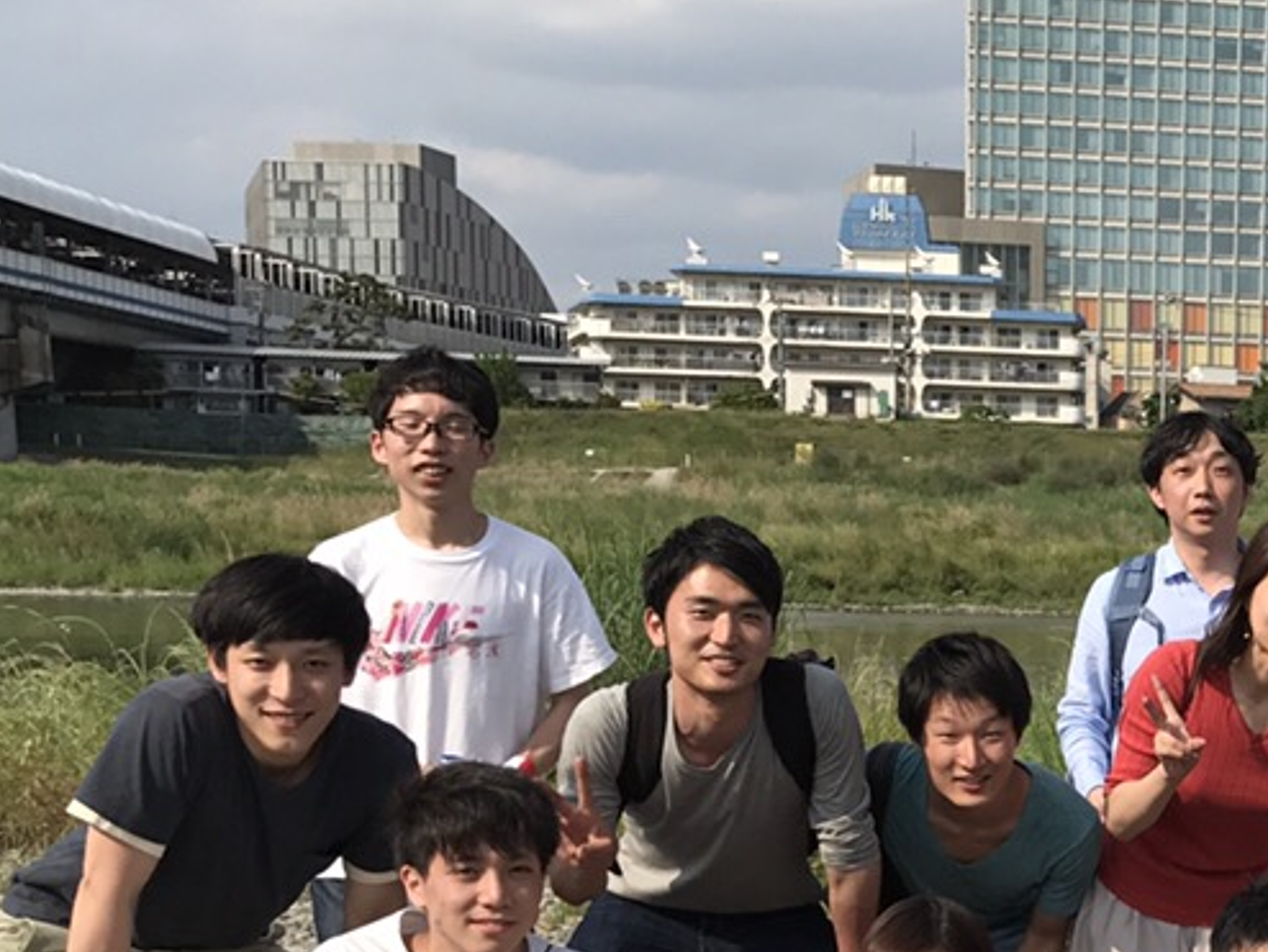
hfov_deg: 26.3
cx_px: 1391
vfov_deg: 21.1
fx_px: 2492
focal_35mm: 68
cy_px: 890
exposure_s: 1/2519
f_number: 1.8
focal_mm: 3.99
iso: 20
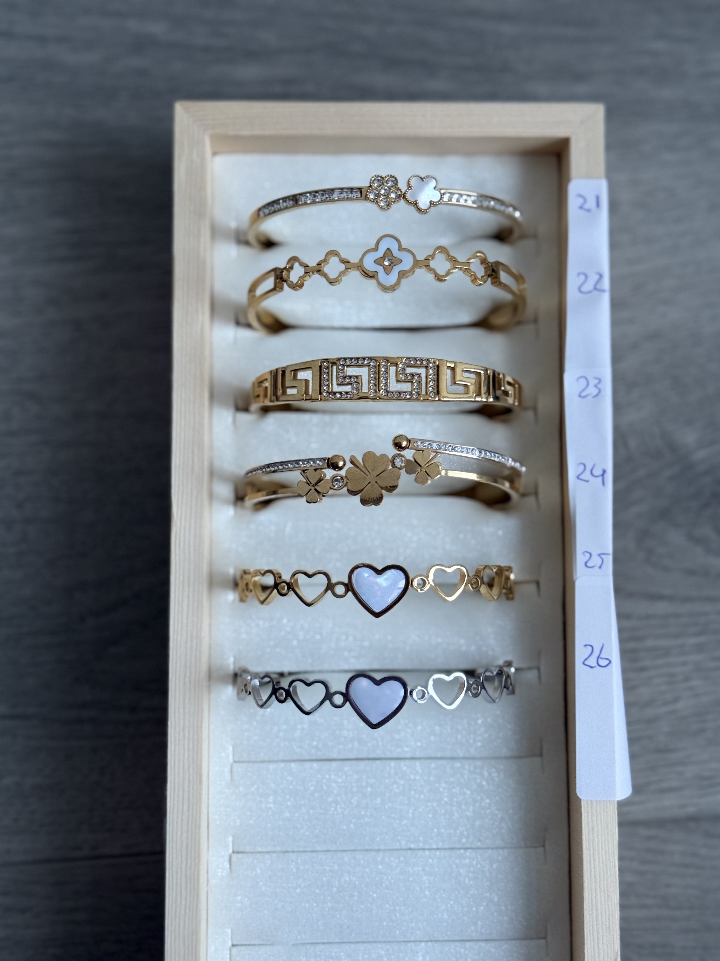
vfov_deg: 39.7
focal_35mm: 48
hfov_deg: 30.3
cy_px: 480
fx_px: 1331
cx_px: 360
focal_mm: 6.76
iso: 250
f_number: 1.78
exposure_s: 1/40
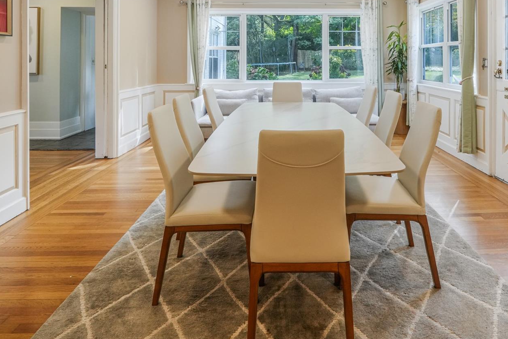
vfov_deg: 51.4
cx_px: 298
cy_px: 64
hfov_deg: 75.5
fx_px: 324
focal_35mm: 23
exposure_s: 1/125
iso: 1600
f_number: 14
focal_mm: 14
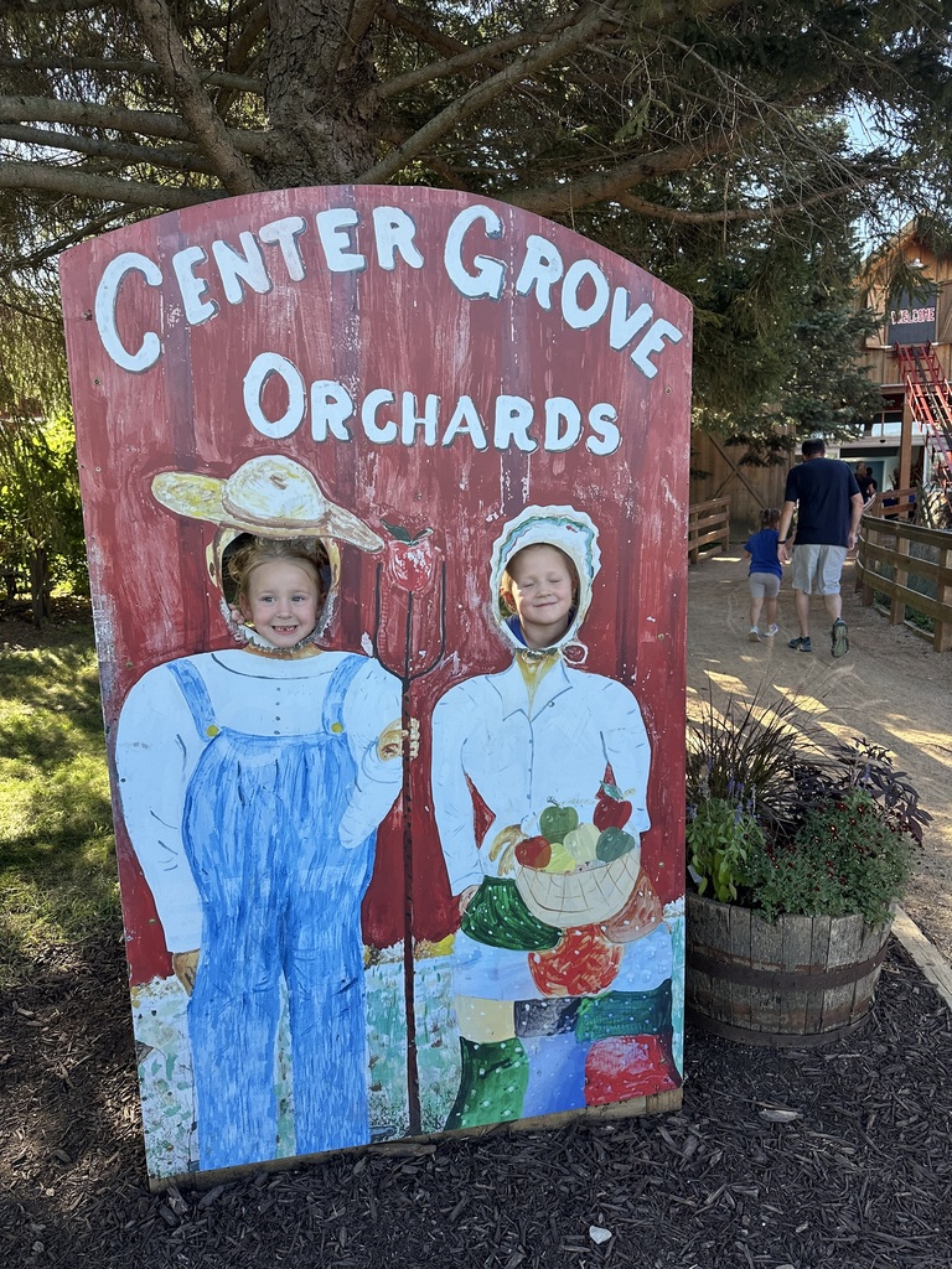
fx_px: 880
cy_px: 634
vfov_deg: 71.6
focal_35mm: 24
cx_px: 476
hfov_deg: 56.8
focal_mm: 6.86
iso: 80
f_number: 1.78
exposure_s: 1/491
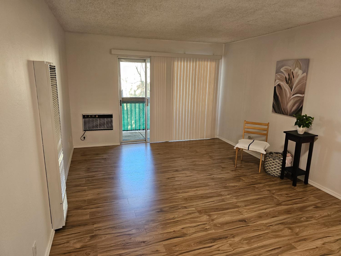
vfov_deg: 58.9
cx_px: 170
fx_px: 227
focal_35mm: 23
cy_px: 128
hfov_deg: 73.9
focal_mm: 6.3
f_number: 1.7
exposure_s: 1/120
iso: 250
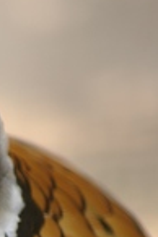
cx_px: -123
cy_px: 359
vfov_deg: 2.1
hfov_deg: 1.4
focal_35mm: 984
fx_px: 6493
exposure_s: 1/20
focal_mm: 160
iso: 200
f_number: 5.6
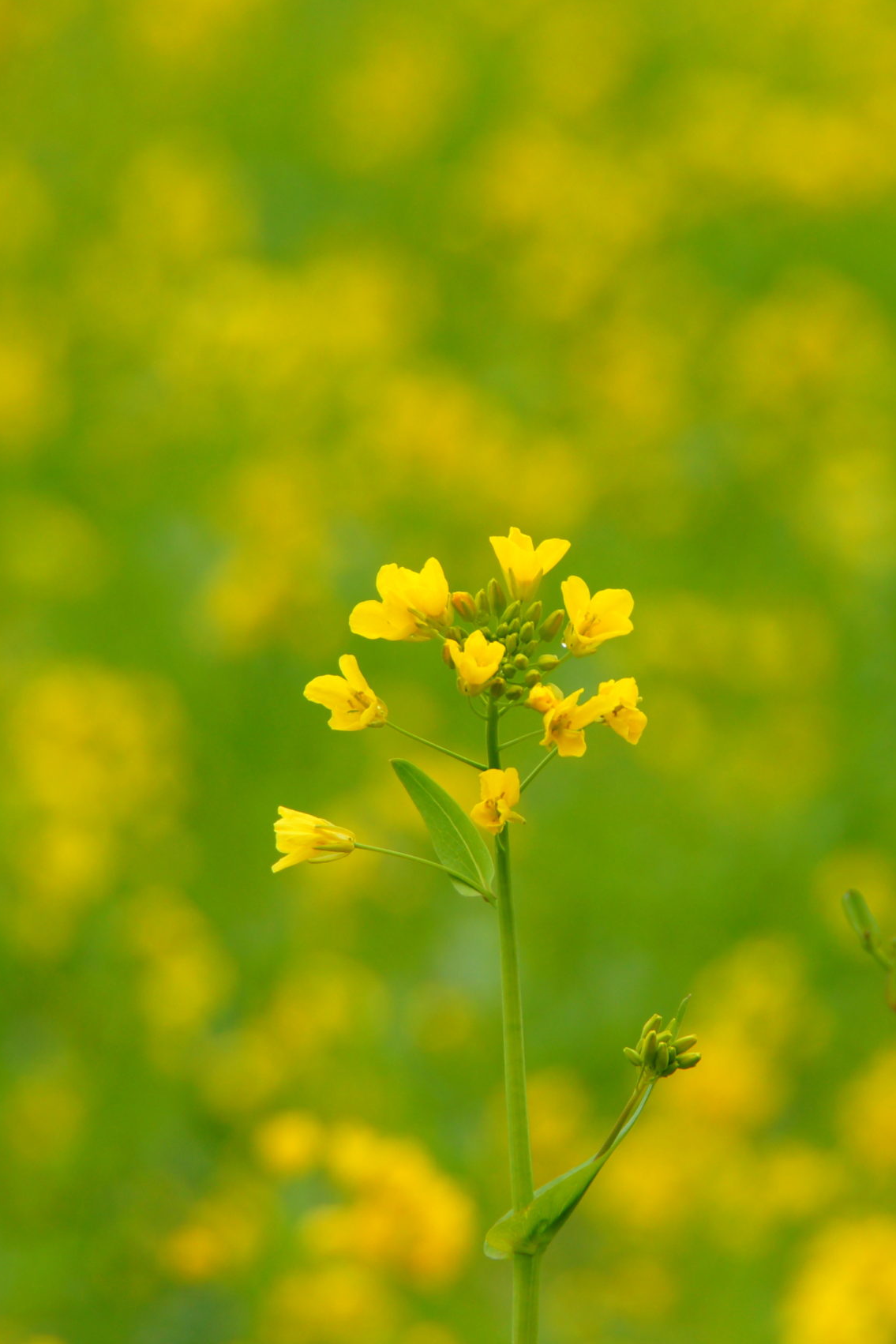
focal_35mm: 564
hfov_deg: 2.4
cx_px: 564
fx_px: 21050
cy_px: 672
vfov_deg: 3.7
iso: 200
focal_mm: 250
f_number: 7.1
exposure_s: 1/400
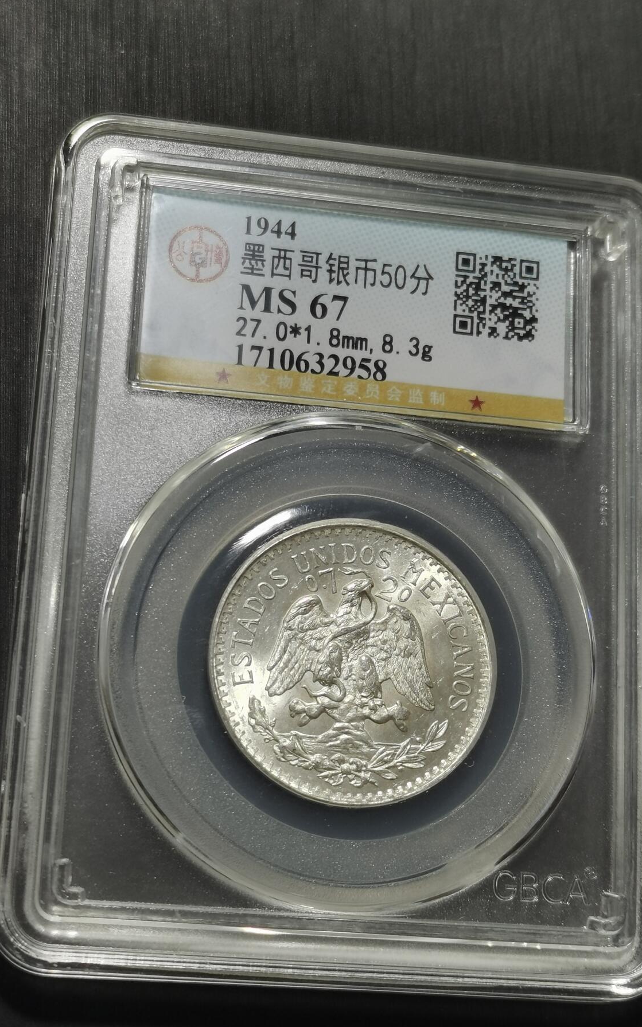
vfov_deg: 31.5
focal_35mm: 65
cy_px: 513
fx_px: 1820
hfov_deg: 20.0
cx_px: 330
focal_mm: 5.58
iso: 50
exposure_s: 1/90
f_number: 1.8
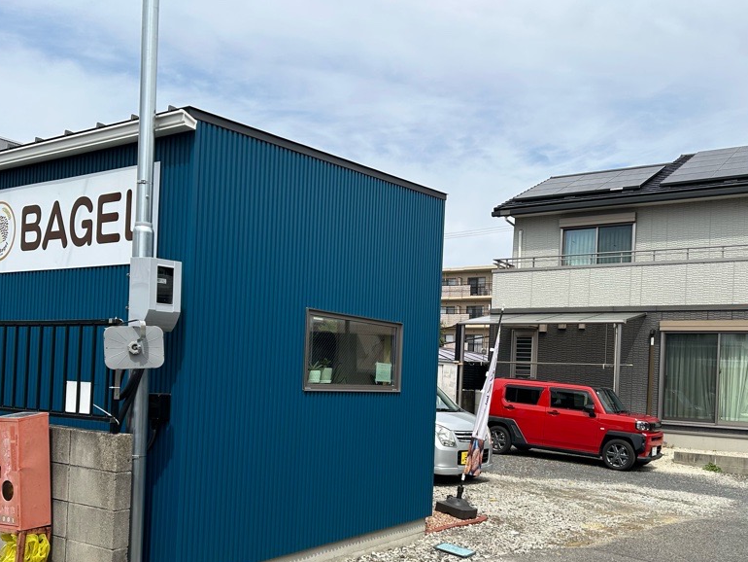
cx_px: 374
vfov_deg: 51.4
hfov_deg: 65.3
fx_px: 584
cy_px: 290
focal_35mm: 27
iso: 50
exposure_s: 1/4274
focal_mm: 5.7
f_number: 1.5
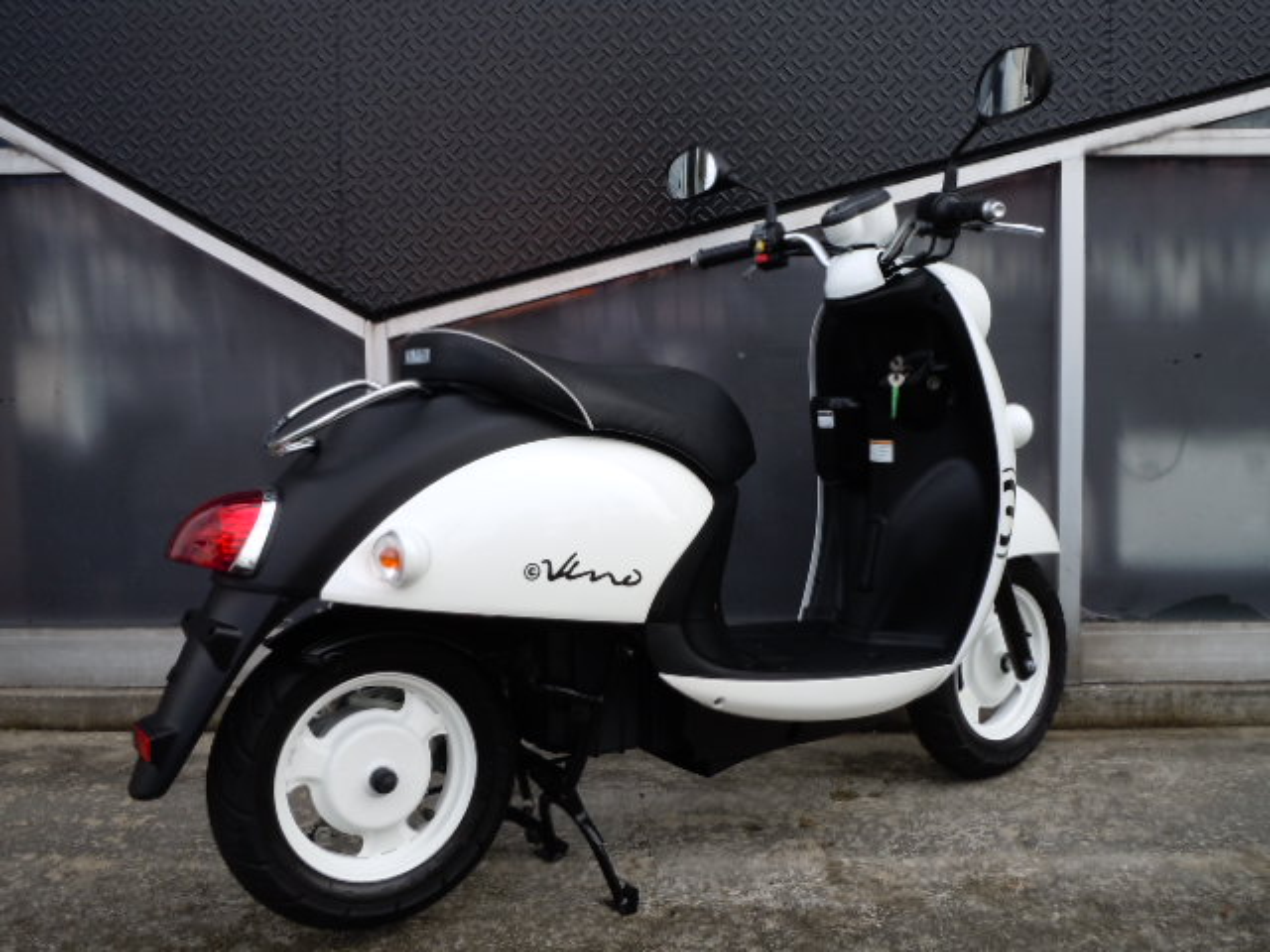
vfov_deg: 36.8
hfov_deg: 47.9
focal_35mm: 39
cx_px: 635
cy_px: 476
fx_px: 1431
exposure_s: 1/320
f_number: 4.3
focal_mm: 6.9
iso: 100
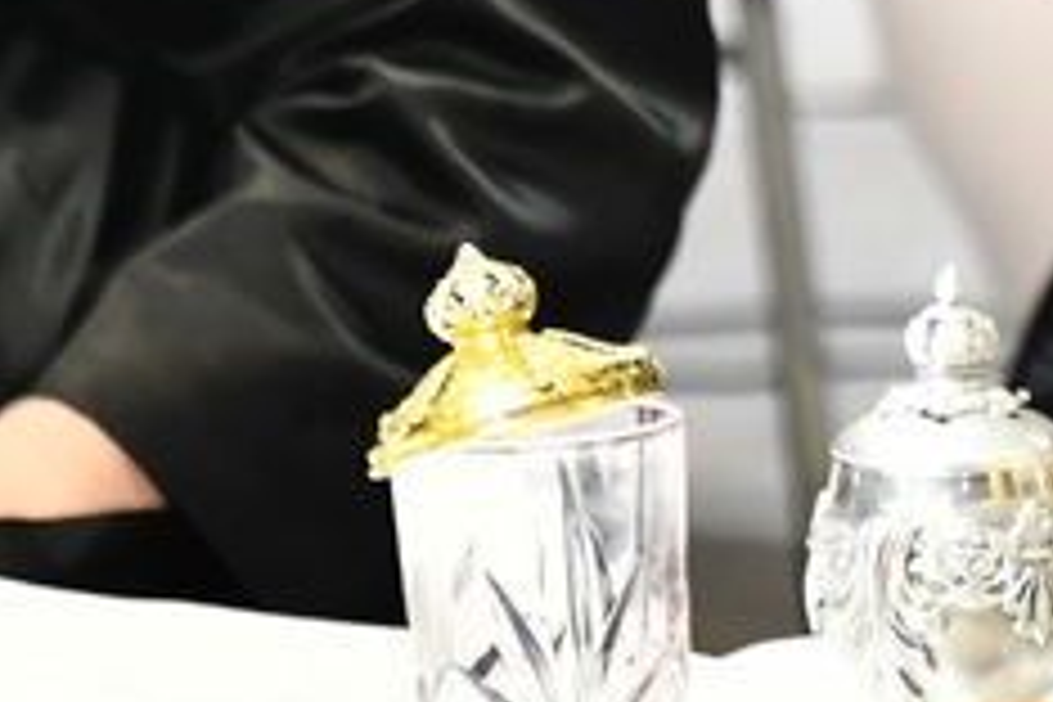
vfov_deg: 1.7
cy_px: -704
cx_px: 2493
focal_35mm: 806
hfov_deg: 2.5
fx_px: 23574
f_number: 5.6
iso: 3200
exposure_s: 1/160
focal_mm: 135
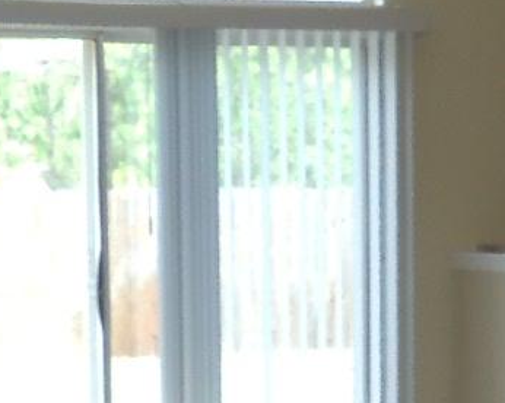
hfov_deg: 11.8
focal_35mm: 162
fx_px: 2419
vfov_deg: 9.3
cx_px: 470
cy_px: 555
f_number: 3.9
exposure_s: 1/30
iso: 100
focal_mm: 5.1
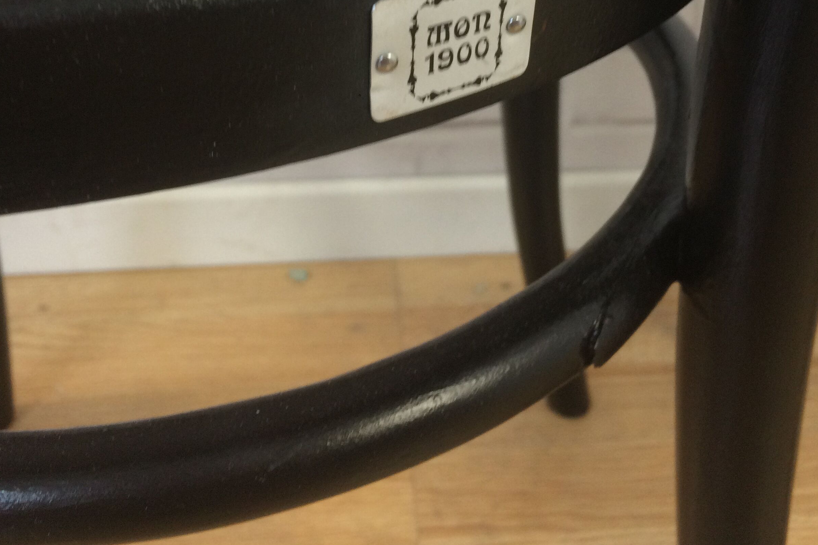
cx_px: 413
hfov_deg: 47.4
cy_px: 31
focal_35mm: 41
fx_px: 932
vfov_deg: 30.8
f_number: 2.2
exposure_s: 1/33
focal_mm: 4.15
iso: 125
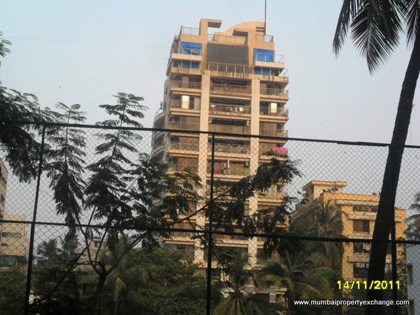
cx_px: 210
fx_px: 764
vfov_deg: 23.3
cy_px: 158
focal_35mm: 63
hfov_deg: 30.7
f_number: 5.6
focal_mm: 11.2
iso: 100
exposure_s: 1/60
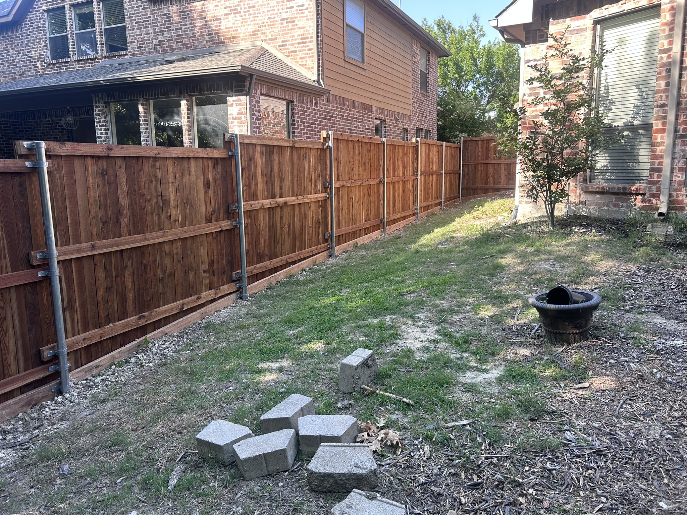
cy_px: 258
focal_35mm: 26
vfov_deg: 53.1
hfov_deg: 67.3
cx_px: 344
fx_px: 516
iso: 50
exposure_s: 1/316
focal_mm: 5.7
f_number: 1.5
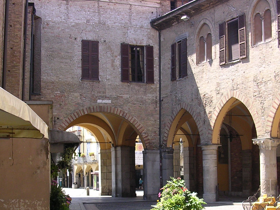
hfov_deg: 31.7
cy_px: 156
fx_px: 493
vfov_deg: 23.8
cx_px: 138
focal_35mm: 61
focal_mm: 5.8
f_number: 2.8
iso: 100
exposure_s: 1/274
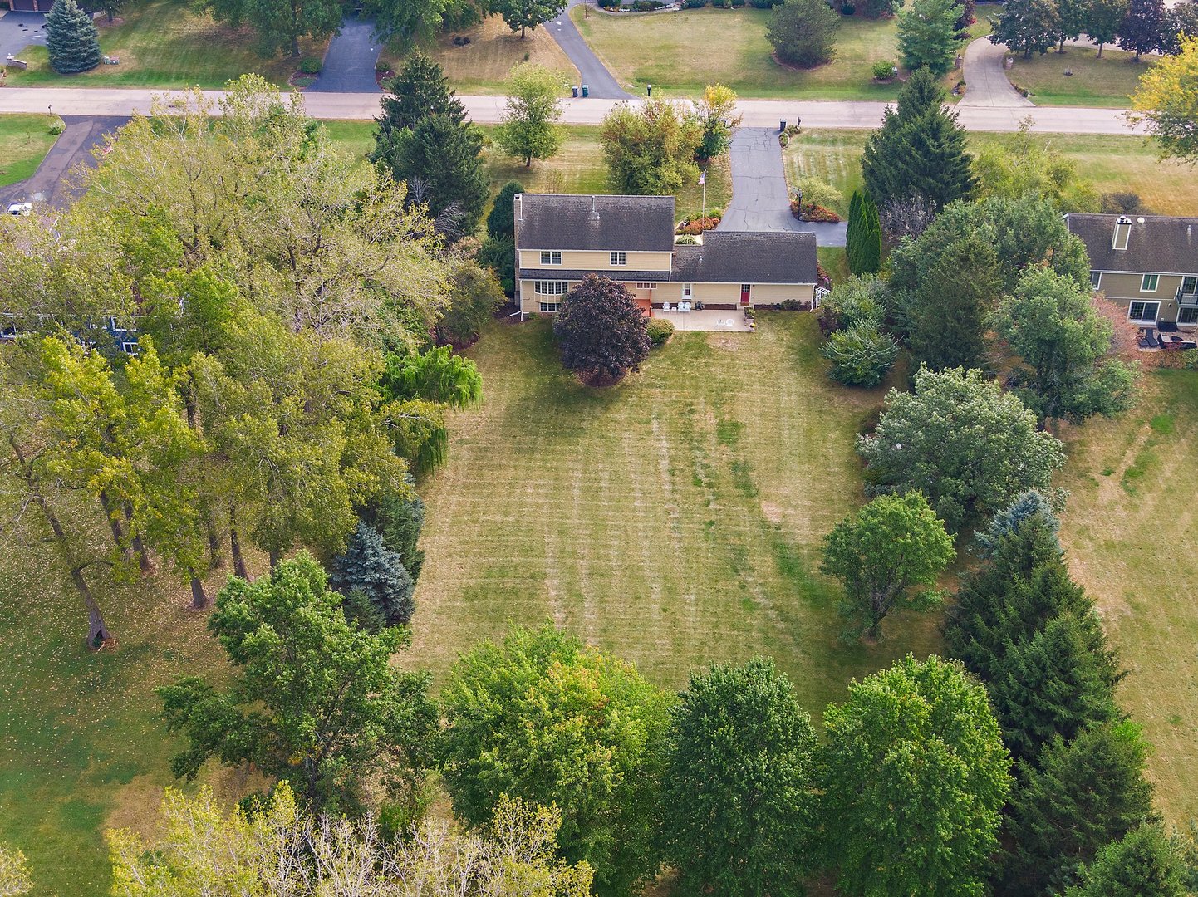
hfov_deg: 39.7
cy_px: 448
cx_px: 599
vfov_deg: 30.2
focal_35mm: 48
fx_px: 1660
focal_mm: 8.6
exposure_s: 1/160
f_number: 3.8
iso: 100
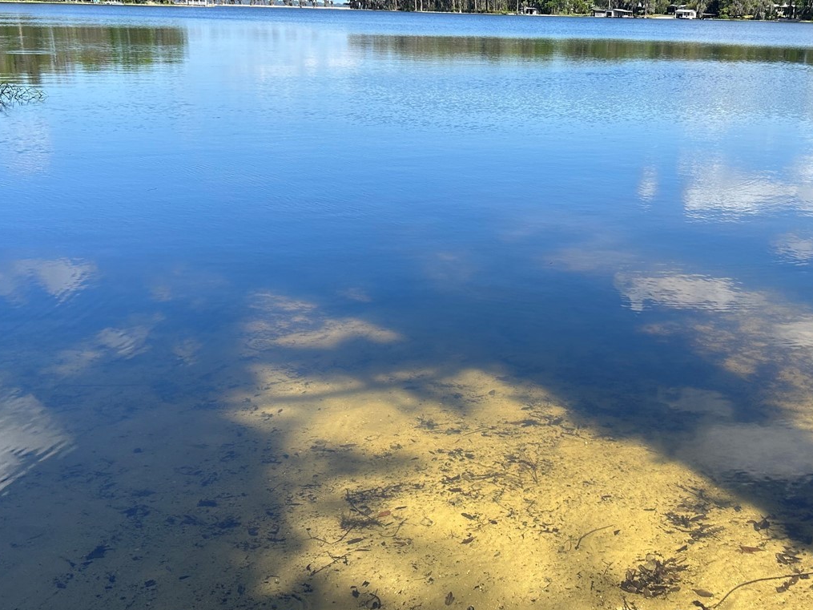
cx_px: 529
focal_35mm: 41
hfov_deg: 45.2
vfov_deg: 35.1
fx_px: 963
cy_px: 327
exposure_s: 1/2404
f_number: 1.5
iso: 50
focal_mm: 5.7
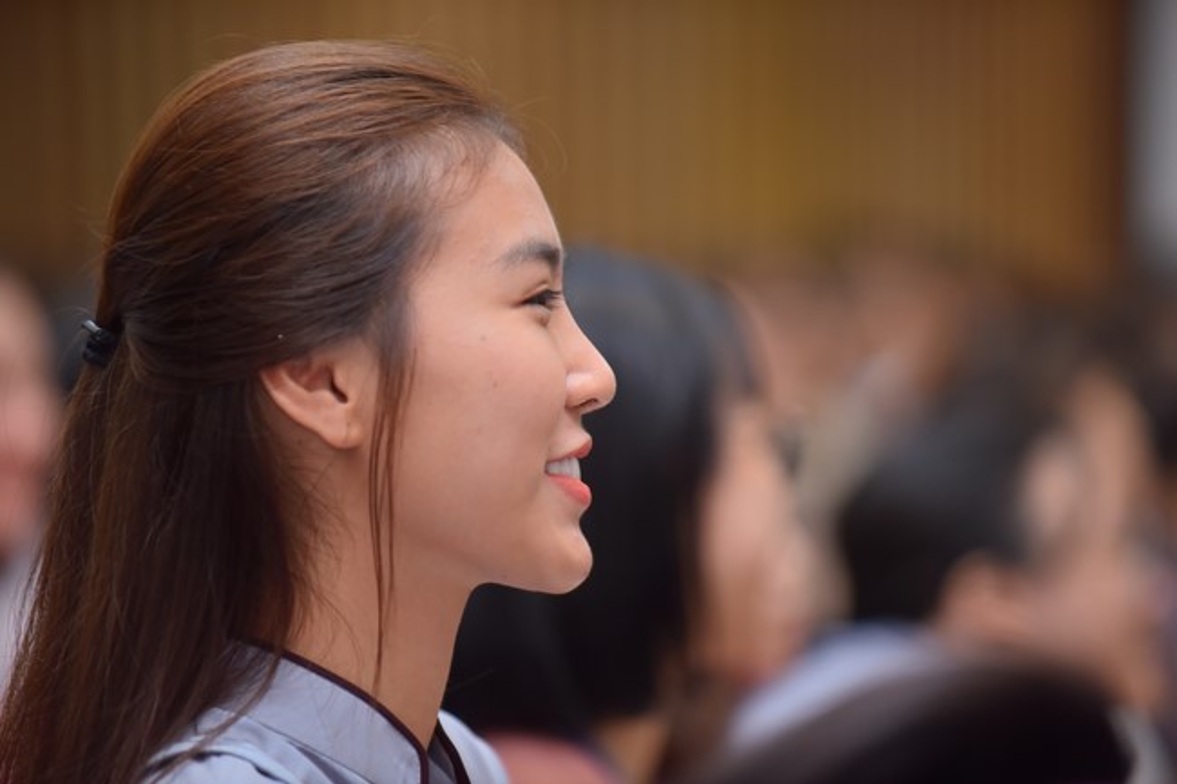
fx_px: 6210
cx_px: 588
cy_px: 392
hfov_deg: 10.8
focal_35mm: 190
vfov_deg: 7.2
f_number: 2.8
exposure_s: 1/100
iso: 640
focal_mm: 190
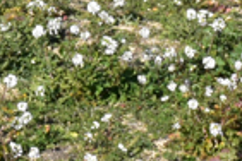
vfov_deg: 5.4
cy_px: -237
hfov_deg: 8.2
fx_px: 1644
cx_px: -170
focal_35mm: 245
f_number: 25
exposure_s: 1/125
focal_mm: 23
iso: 400
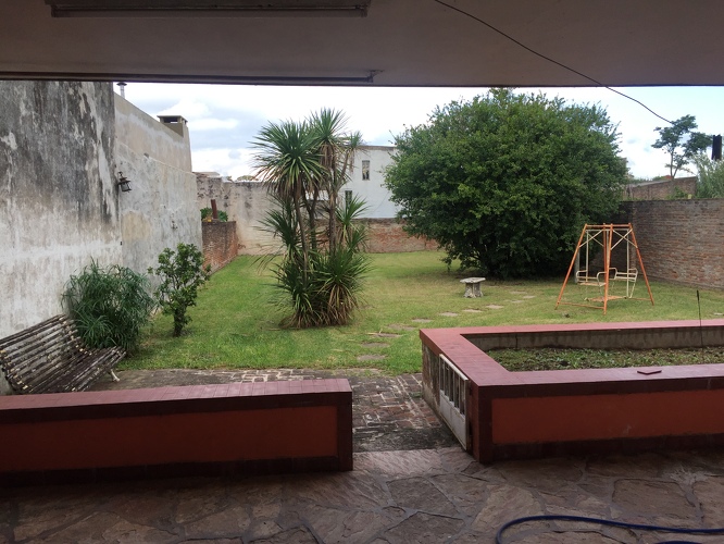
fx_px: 607
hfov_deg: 61.6
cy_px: 272
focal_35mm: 29
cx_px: 362
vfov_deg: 48.3
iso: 32
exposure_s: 1/444
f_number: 2.2
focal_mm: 4.15
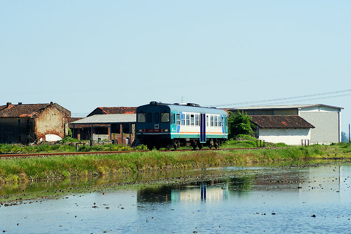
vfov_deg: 9.1
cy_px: 127
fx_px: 1478
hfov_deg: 13.5
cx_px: 152
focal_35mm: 152
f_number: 7.1
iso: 200
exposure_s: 1/640
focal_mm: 85
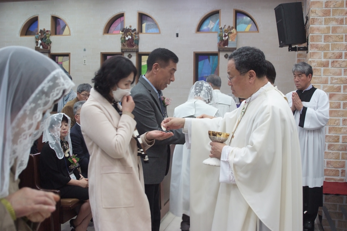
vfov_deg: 31.9
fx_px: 405
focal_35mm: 42
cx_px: 174
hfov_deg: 46.4
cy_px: 116
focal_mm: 28
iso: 1600
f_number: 4
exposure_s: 1/60
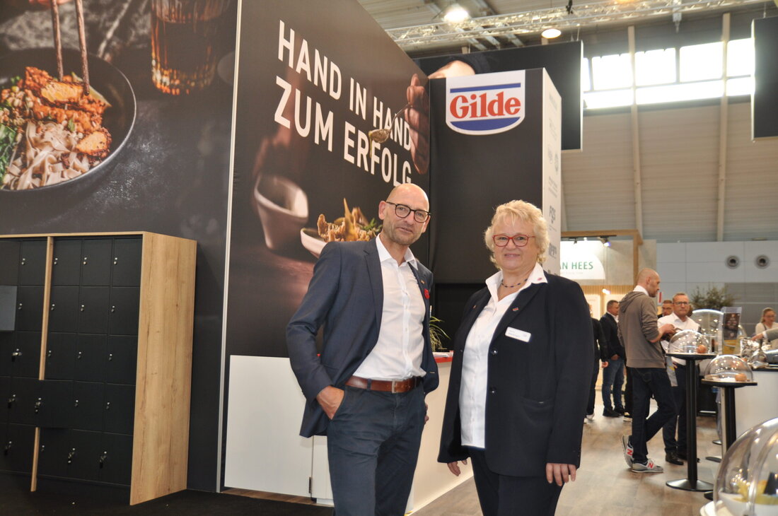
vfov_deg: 39.9
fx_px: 712
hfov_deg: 57.3
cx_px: 389
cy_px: 258
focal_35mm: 33
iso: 400
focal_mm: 22
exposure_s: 1/125
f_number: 2.8
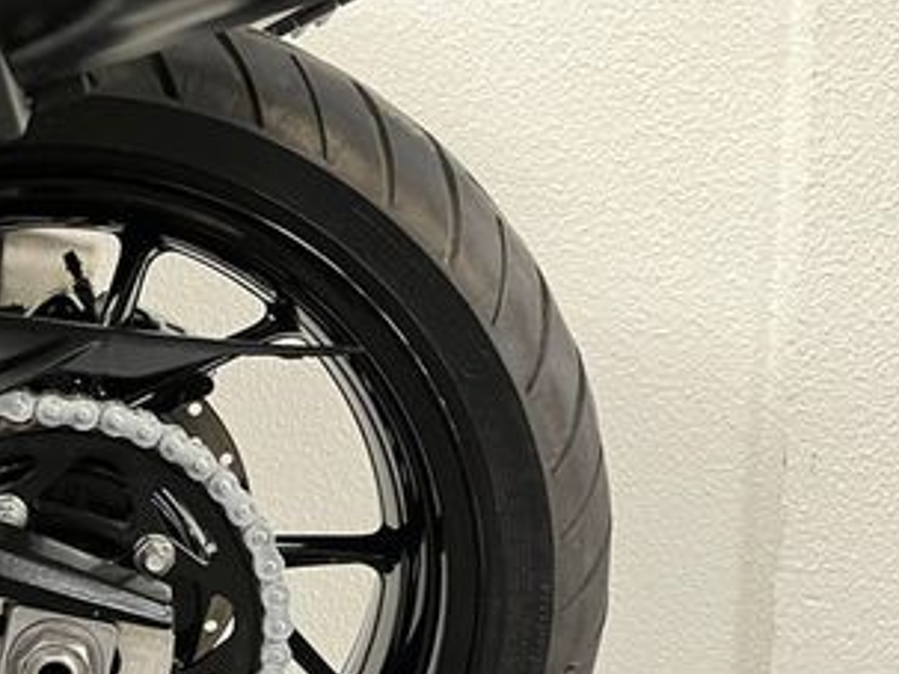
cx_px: 42
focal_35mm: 55
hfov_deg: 32.7
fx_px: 1428
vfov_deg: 26.0
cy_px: 543
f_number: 1.6
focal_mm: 5.1
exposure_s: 1/33
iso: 400
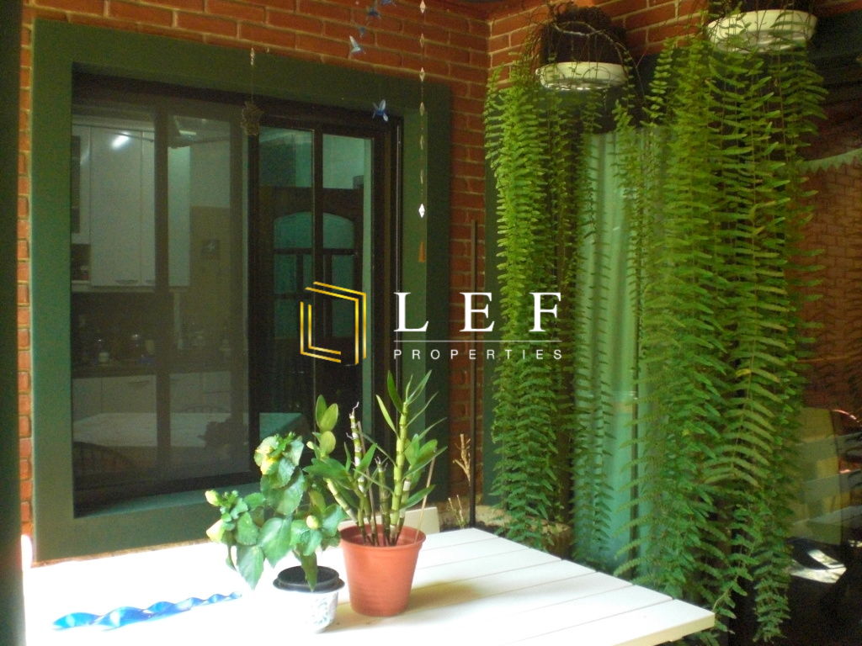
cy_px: 323
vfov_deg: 37.7
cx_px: 431
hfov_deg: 49.0
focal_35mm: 38
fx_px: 946
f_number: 3.1
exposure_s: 1/50
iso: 400
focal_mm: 6.3
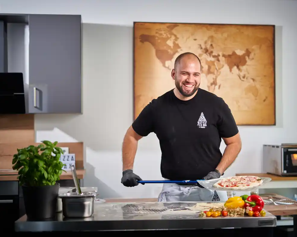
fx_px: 501
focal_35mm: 57
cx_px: 173
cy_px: 118
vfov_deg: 26.7
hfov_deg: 33.0
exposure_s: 1/125
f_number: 1.8
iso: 100
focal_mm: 50
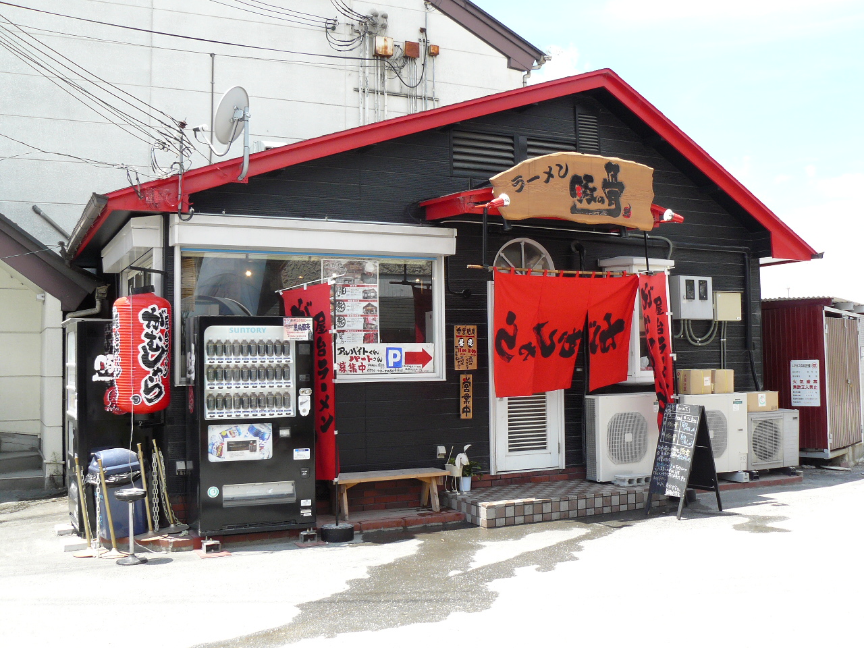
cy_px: 324
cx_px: 432
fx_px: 899
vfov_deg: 39.7
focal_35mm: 36
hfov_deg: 51.4
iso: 100
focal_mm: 6
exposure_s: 1/250
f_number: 4
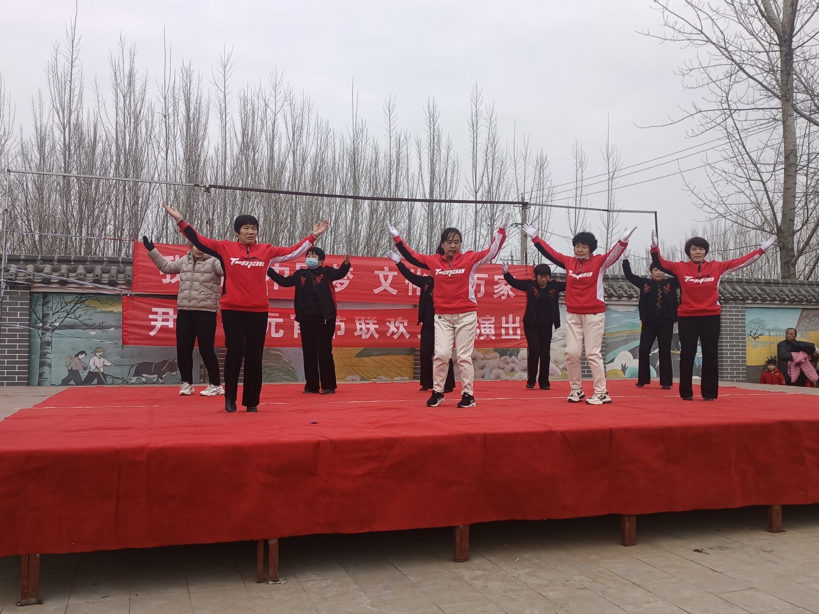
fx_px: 781
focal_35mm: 33
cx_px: 410
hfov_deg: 55.4
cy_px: 307
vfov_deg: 42.9
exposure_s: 1/690
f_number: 1.8
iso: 100
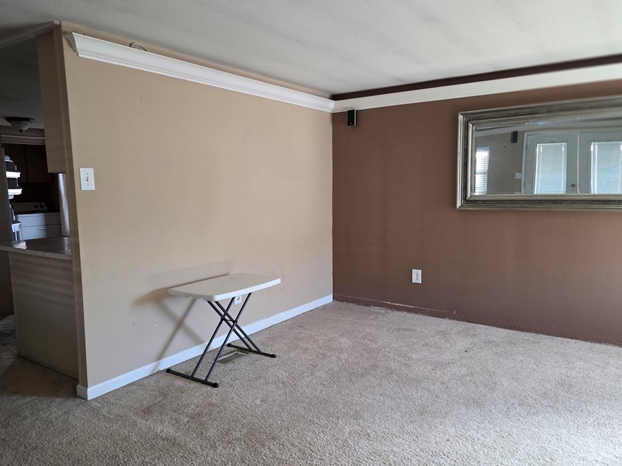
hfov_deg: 67.3
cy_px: 236
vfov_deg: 53.0
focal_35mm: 26
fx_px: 467
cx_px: 292
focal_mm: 6.3
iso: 320
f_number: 1.7
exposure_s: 1/120
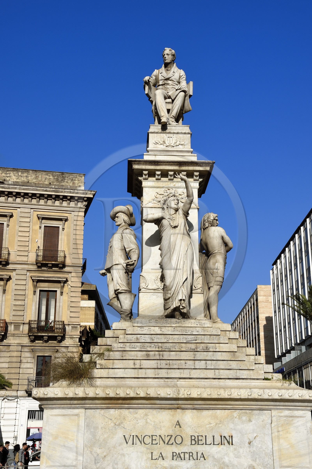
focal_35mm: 50
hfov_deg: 27.0
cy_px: 234
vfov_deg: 39.6
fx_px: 651
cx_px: 156
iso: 200
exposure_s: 1/250
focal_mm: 50
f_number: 20
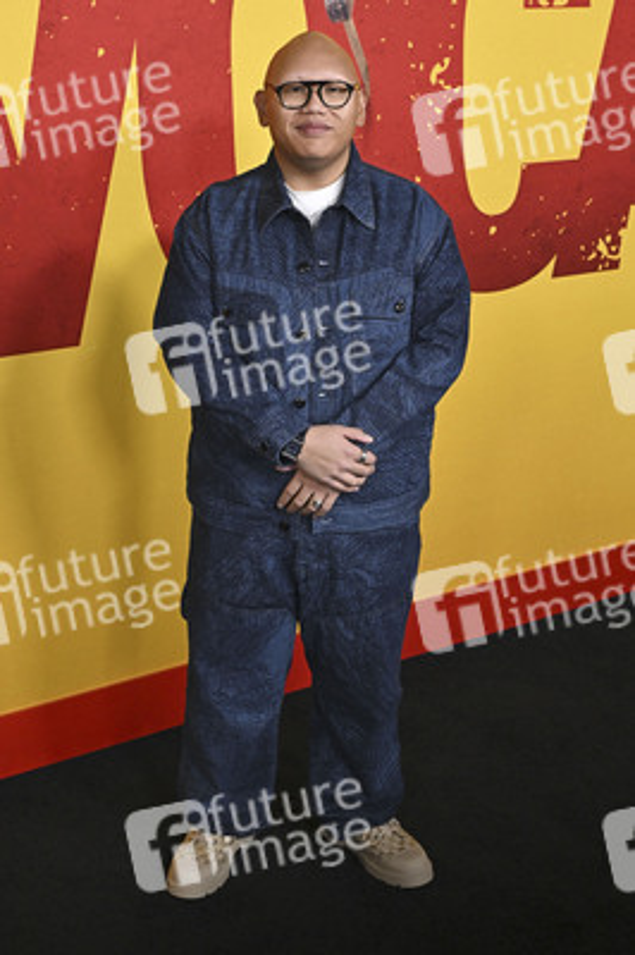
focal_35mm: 44
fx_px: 1166
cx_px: 318
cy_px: 478
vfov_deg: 44.5
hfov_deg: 30.5
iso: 2000
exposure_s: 1/250
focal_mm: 44
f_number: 6.3
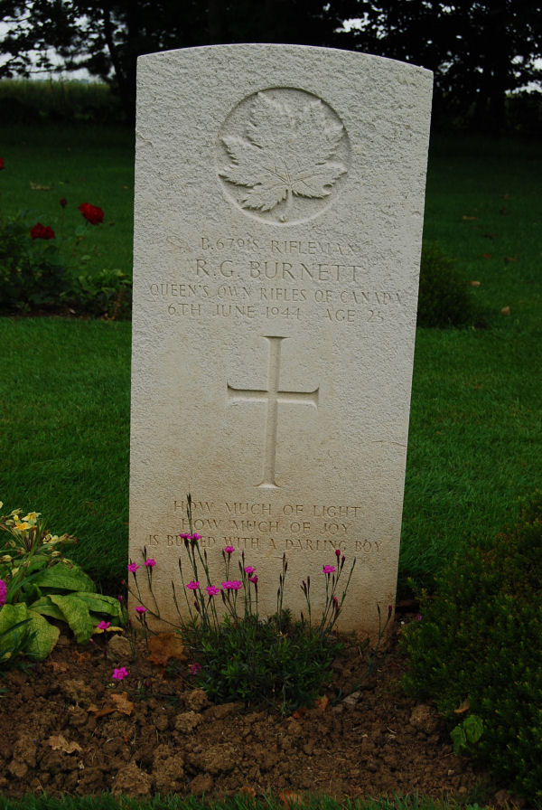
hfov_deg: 23.9
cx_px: 271
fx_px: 1283
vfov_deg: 35.0
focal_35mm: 57
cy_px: 405
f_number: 7.1
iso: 200
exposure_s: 1/200
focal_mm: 38
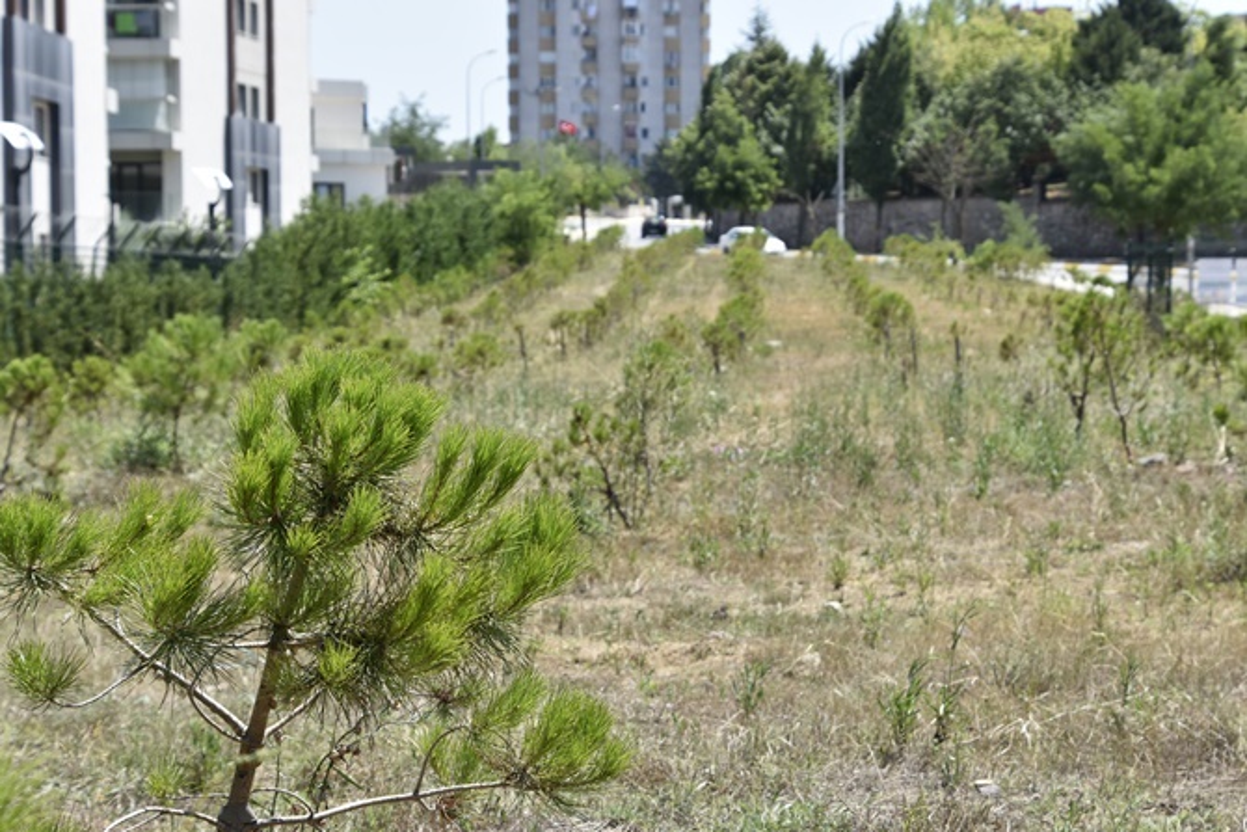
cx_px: 624
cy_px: 416
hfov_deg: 21.9
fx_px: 3222
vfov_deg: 14.7
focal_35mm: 93
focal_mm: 62
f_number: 8
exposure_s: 1/500
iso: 250
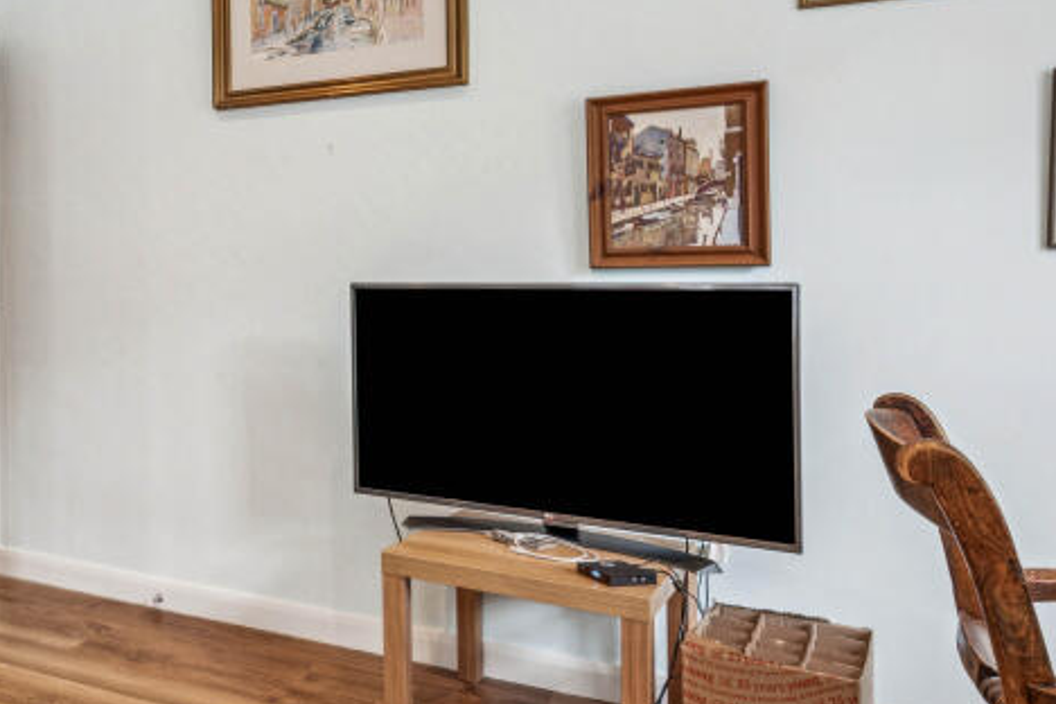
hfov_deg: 46.6
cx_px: 29
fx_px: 1027
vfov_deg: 37.7
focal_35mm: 35
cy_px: 276
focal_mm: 16
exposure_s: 1/13
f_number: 11
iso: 400
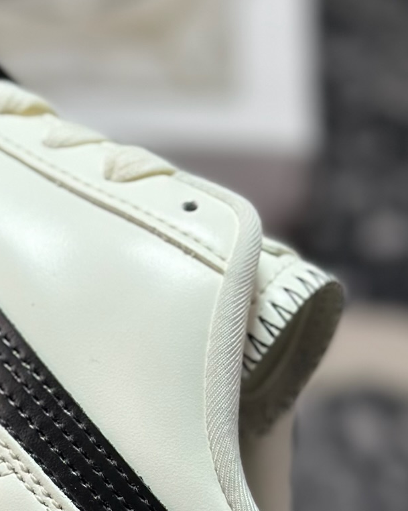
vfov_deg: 15.2
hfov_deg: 12.1
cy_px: 375
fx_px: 1903
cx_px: -7
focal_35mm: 126
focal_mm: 6.86
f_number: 1.78
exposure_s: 1/1289
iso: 80
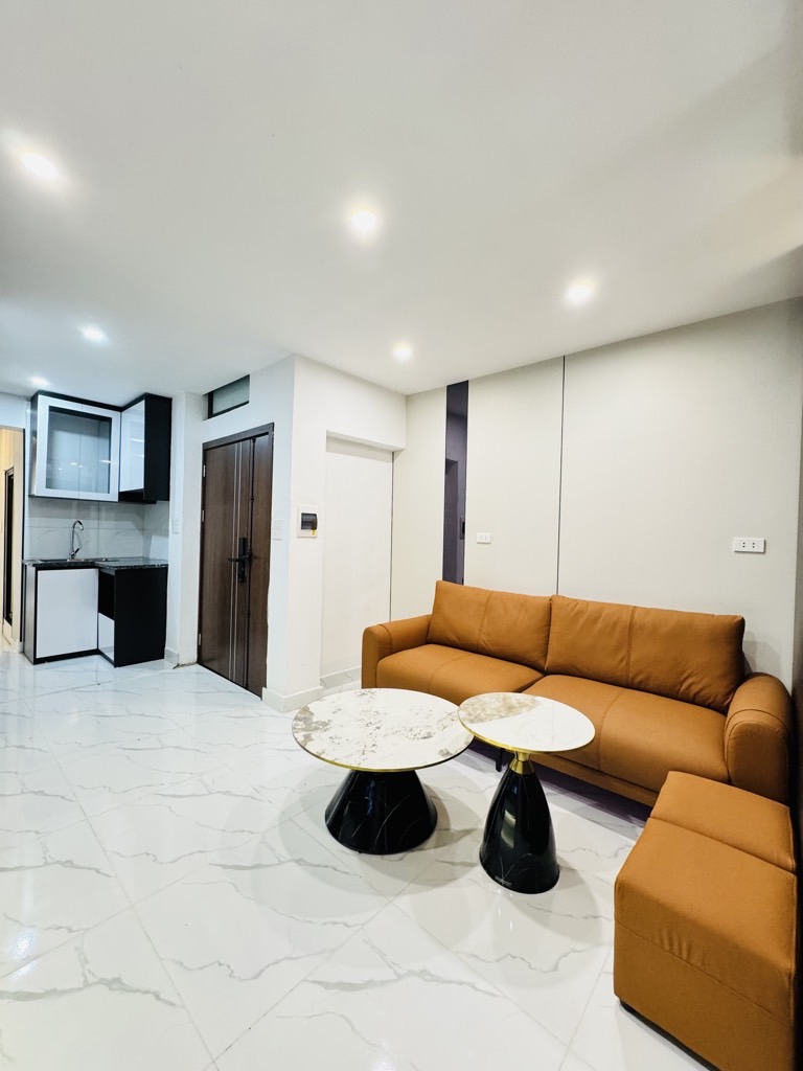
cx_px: 402
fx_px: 433
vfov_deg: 102.1
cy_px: 536
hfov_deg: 85.7
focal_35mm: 14
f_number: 2.2
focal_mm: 2.22
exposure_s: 1/50
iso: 250
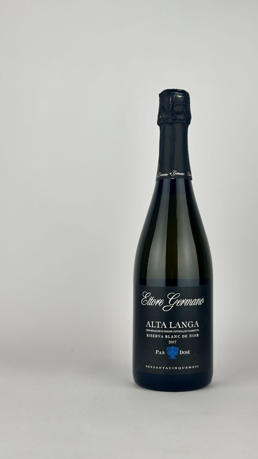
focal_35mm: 53
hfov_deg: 22.5
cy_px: 229
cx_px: 174
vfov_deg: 39.2
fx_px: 645
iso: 80
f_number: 1.78
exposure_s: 1/642
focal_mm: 6.86
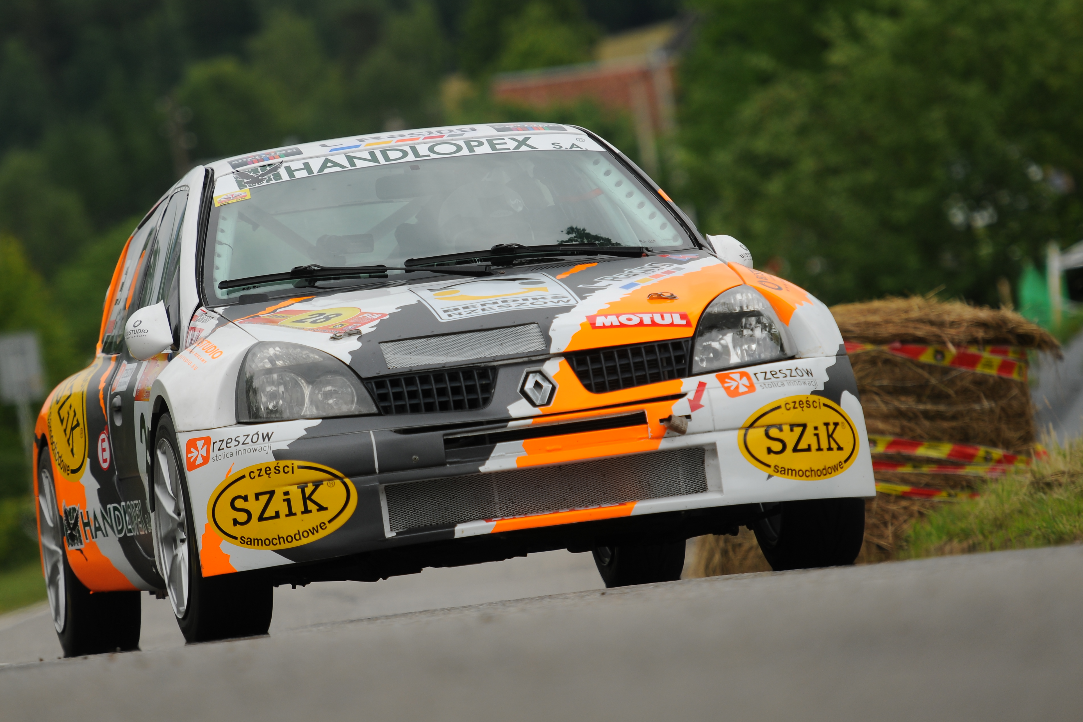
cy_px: 368
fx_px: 8771
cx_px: 526
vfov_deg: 4.7
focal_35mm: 292
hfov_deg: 7.1
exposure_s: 1/1250
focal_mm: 175
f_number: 2.8
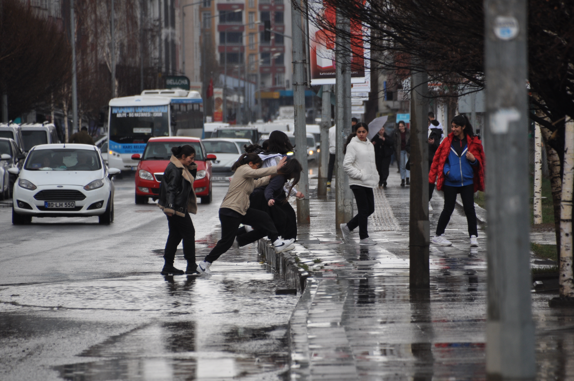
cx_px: 287
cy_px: 190
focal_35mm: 450
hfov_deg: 4.6
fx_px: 7166
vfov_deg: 3.0
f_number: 6.3
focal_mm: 300
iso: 280
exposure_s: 1/500
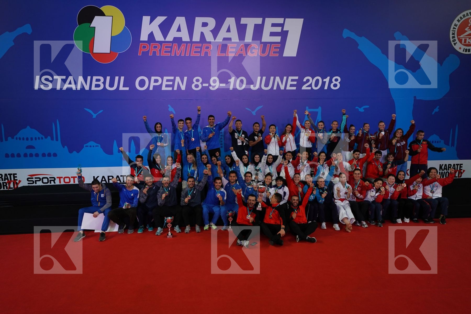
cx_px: 236
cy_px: 157
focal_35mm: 24
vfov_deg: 53.1
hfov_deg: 73.7
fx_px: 314
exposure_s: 1/250
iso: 640
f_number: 4
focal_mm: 24
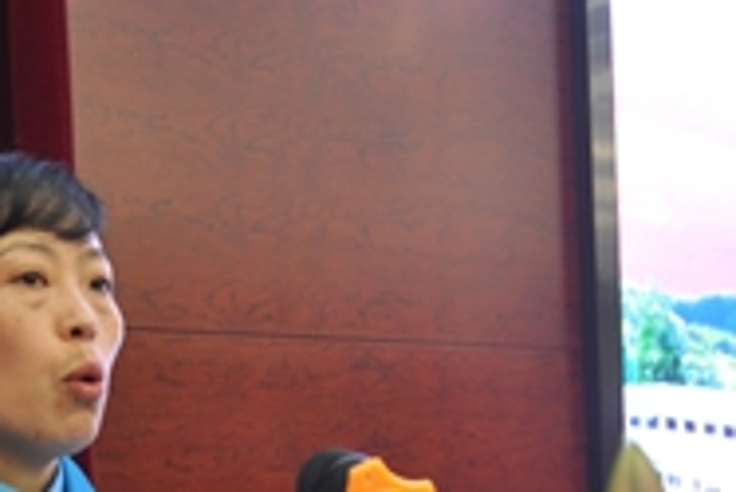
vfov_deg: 16.4
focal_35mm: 80
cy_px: 594
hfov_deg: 25.1
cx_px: 213
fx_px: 1637
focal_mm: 20
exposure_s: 1/30
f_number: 2.8
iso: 450
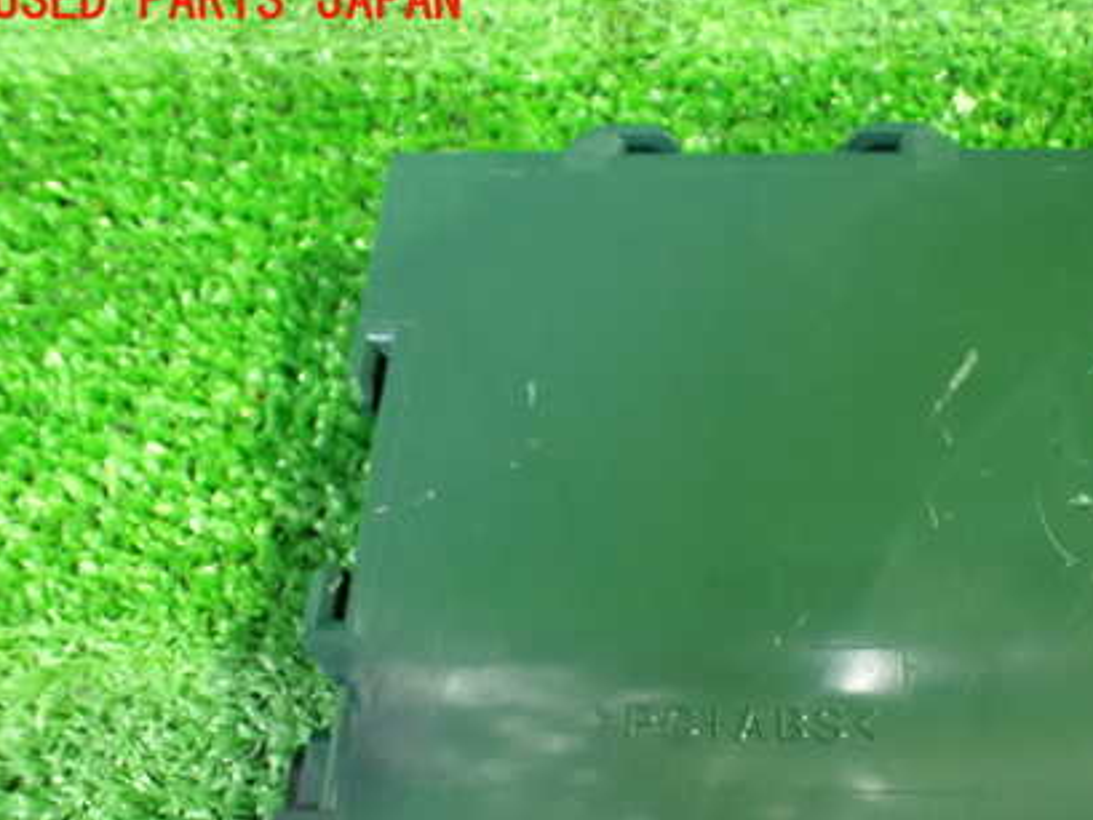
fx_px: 1390
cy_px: 569
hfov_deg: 42.0
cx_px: 778
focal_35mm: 44
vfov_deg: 32.5
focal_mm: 5.4
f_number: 2.3
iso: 1250
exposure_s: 1/30
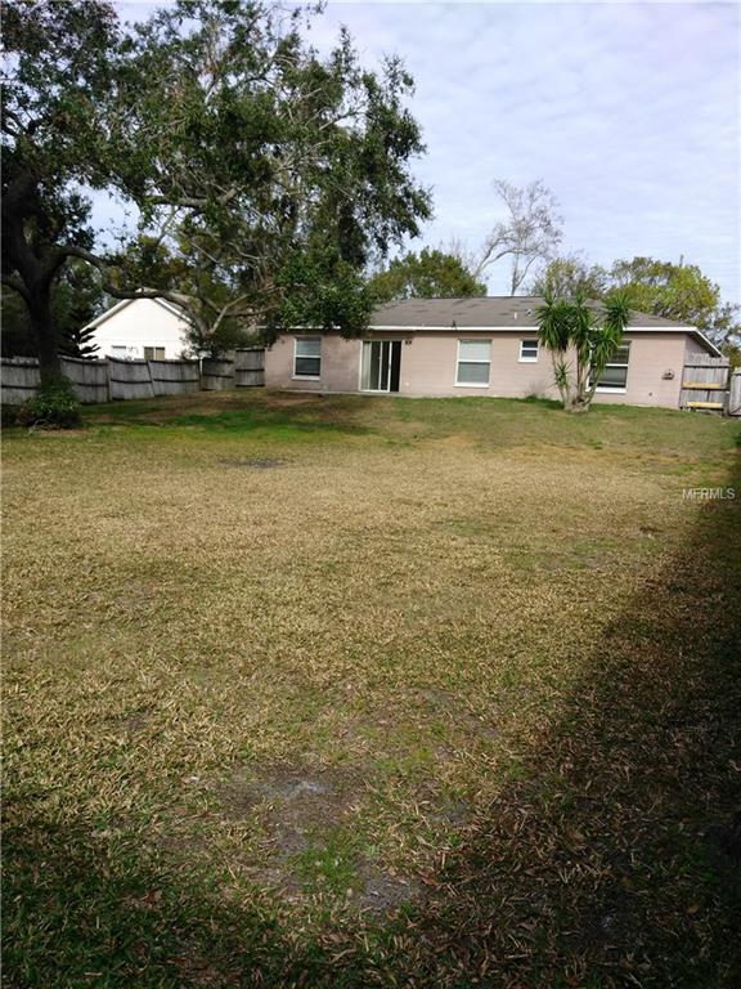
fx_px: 571
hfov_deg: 66.0
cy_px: 494
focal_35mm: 20
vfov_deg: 81.7
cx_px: 370
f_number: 2.2
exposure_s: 1/769
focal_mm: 3.46
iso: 100
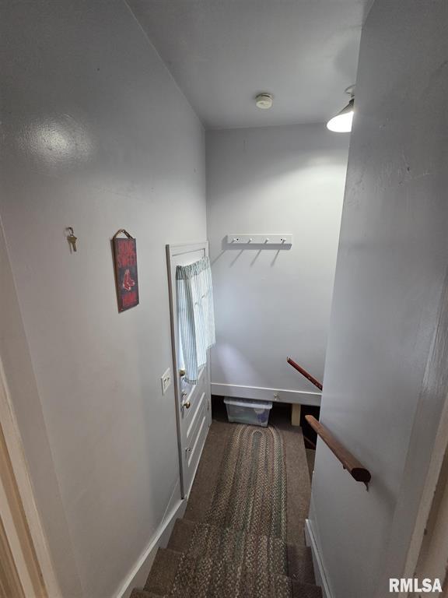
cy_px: 299
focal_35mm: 13
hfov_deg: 89.9
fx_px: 224
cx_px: 224
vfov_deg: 106.2
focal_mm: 2.2
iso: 250
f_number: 2.2
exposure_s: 1/60
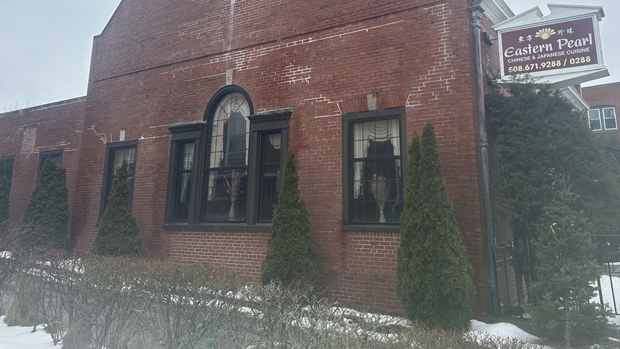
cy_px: 87
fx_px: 493
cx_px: 343
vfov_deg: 38.0
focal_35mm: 30
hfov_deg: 64.1
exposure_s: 1/1393
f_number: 1.78
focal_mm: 6.86
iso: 80
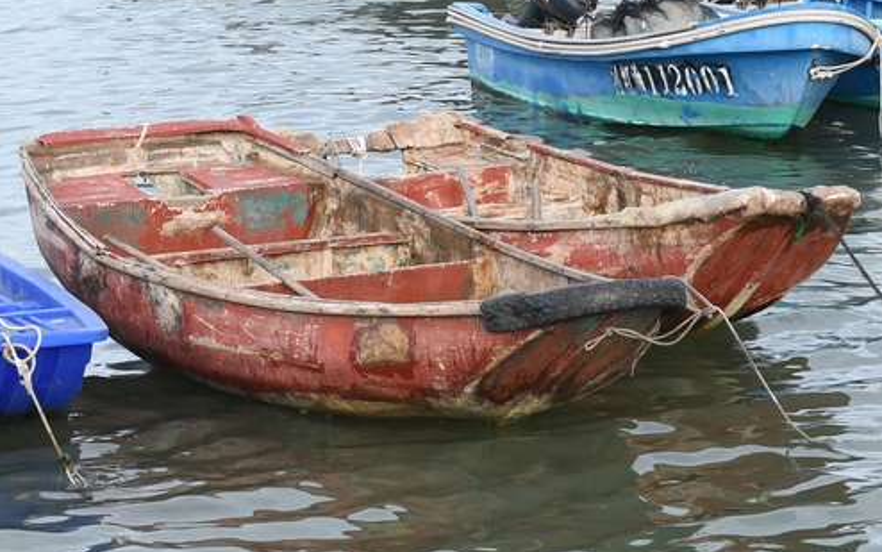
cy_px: -70
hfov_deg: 12.6
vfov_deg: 7.8
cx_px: 611
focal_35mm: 166
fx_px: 3991
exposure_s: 1/200
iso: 200
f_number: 6.3
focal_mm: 45
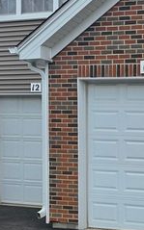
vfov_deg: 29.7
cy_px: 177
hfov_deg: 16.8
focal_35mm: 68
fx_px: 428
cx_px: 234
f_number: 1.4
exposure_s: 1/897
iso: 10
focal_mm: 6.5
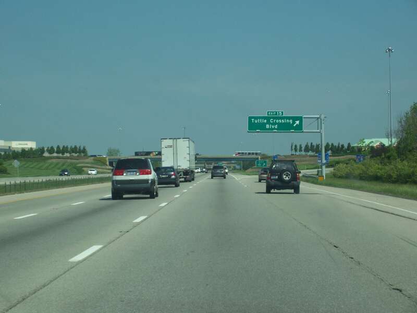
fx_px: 1229
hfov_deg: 19.3
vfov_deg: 14.5
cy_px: 156
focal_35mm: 102
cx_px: 208
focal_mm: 16.8
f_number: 4.6
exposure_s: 1/725
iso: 80
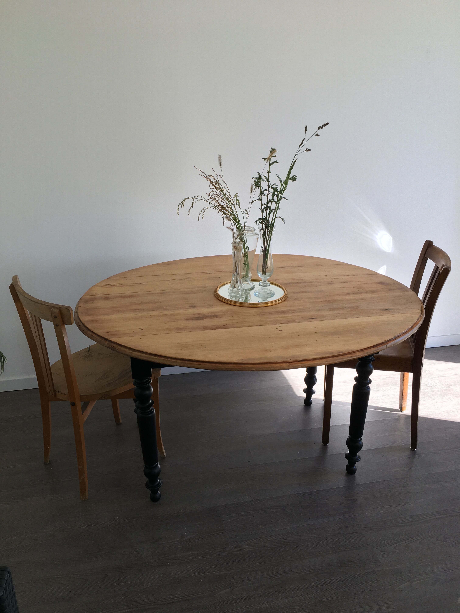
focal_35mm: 29
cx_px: 230
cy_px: 306
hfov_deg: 48.2
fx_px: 514
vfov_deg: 61.7
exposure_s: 1/121
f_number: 2.2
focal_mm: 4.15
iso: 25
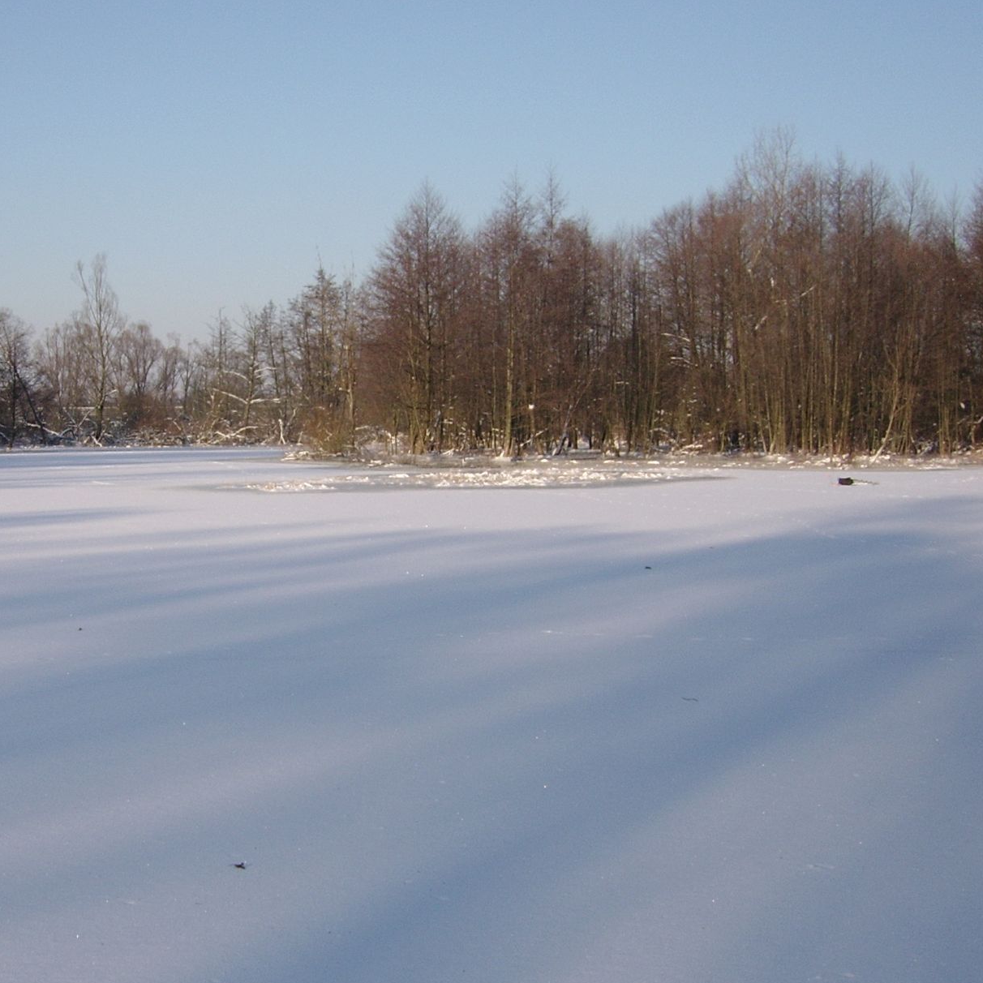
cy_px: 528
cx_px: 258
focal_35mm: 49
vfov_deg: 34.7
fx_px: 1574
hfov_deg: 34.0
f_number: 5.8
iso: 50
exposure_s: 1/353
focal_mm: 5.95
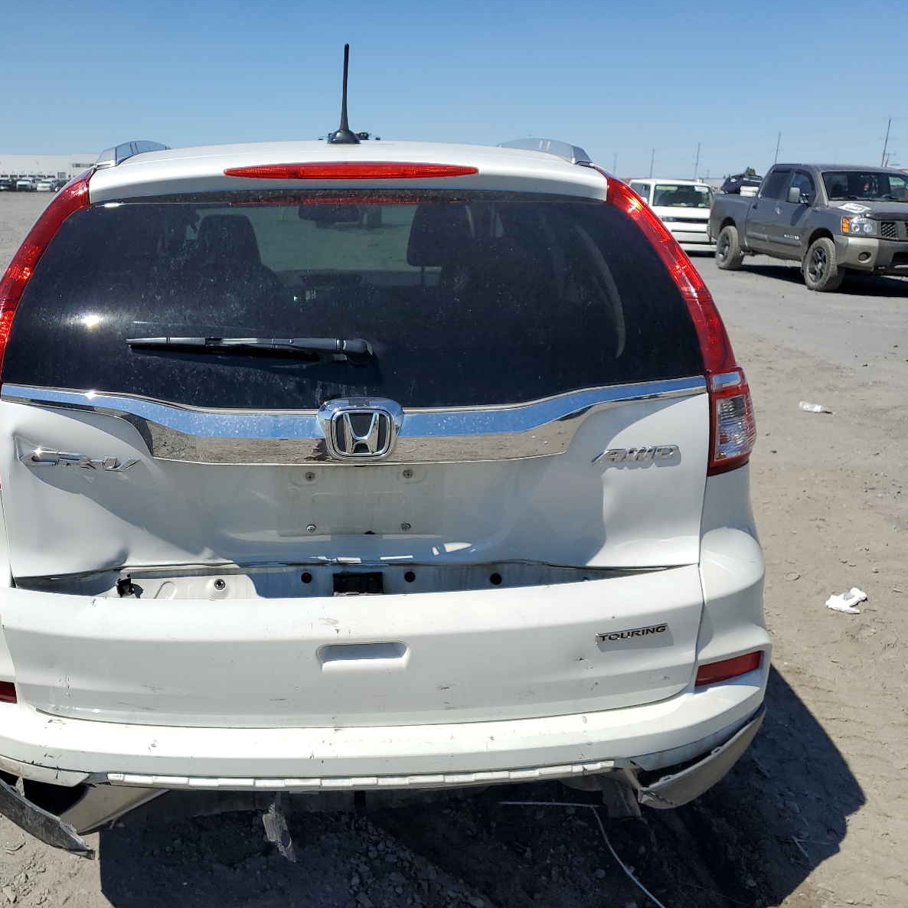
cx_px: 325
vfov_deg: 52.5
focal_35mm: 31
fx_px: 920
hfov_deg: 51.8
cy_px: 454
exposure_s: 1/5000
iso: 50
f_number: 1.5
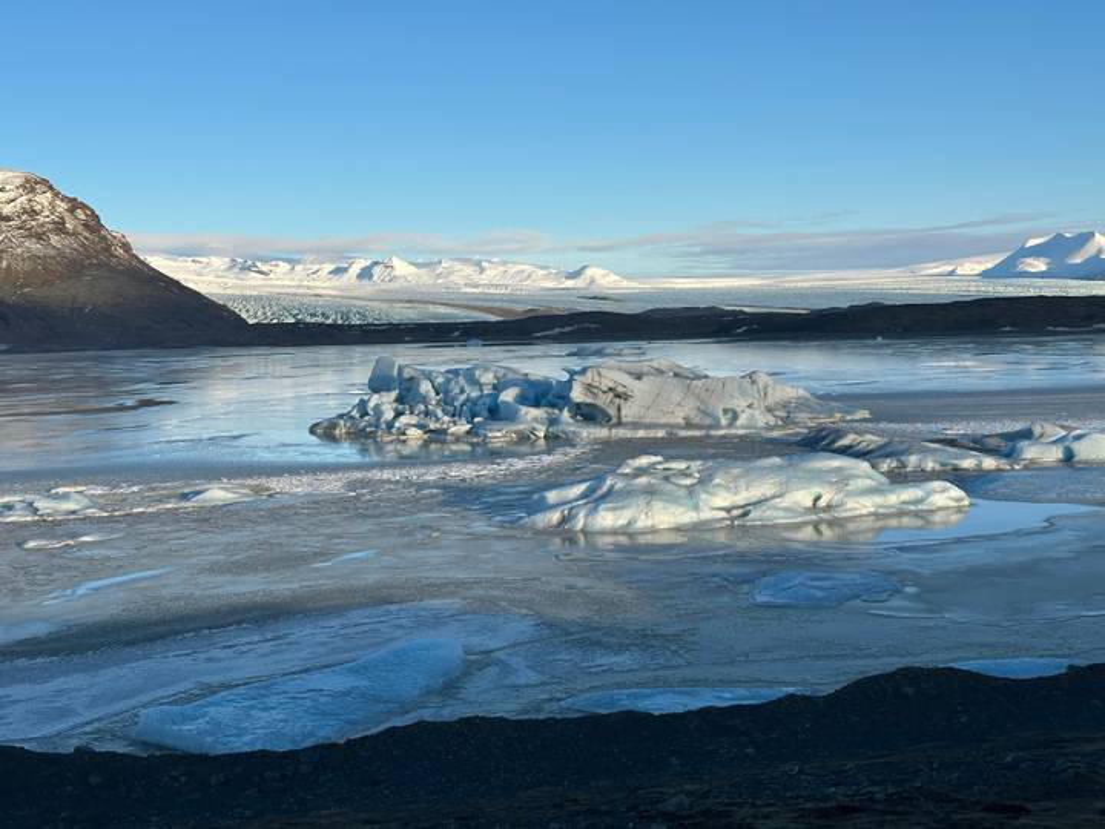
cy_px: 414
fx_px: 1532
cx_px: 552
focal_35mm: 48
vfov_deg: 30.3
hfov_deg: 39.7
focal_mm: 6.86
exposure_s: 1/3367
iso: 64
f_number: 1.78
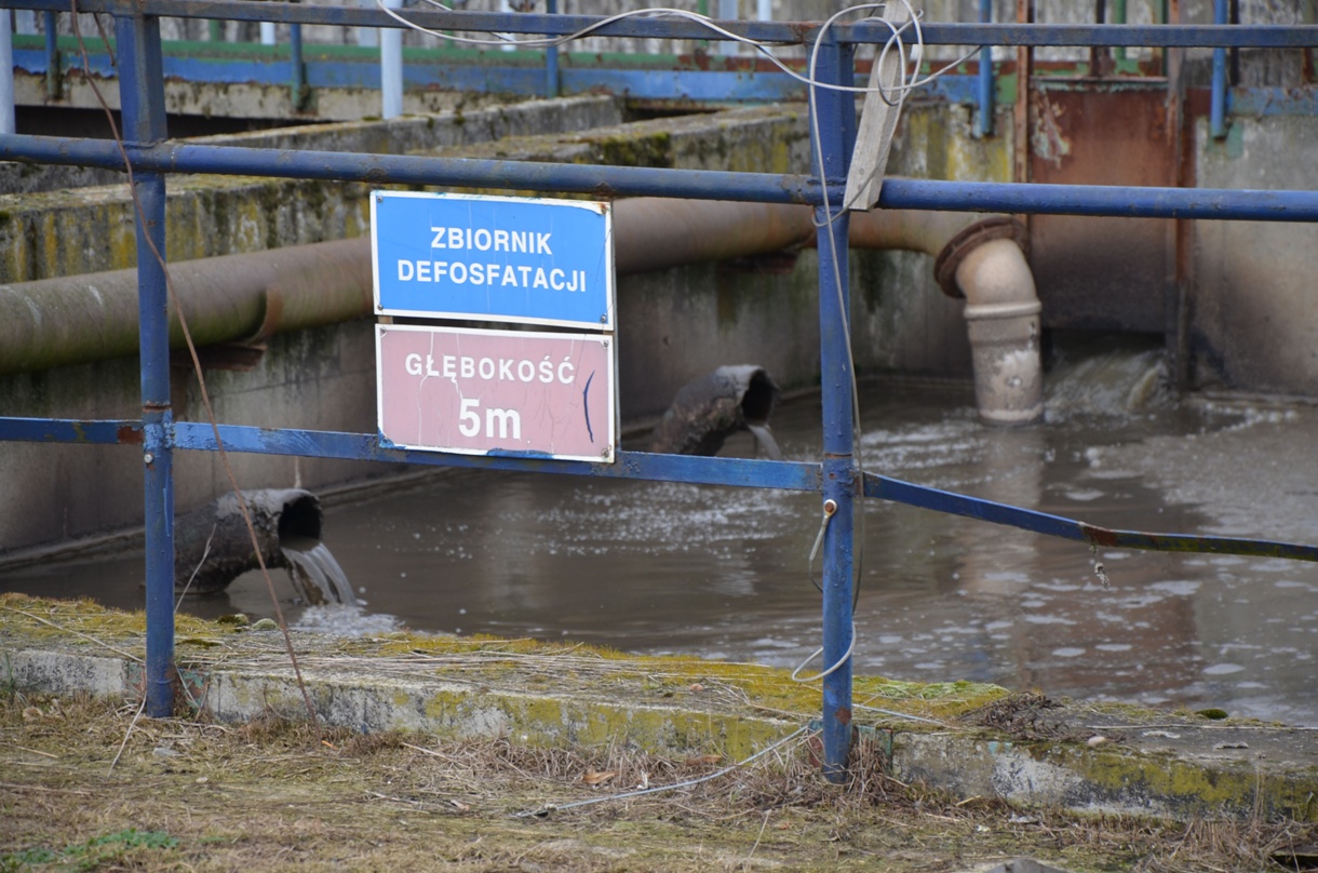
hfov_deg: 13.1
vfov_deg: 8.7
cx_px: 659
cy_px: 436
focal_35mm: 158
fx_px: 5754
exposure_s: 1/160
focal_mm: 105
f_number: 6.3
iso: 200
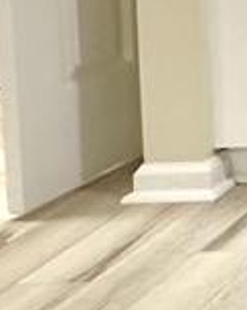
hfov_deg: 7.3
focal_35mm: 129
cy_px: -211
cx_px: 1063
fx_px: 1181
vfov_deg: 13.7
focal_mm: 2.22
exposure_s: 1/60
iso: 200
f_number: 2.2
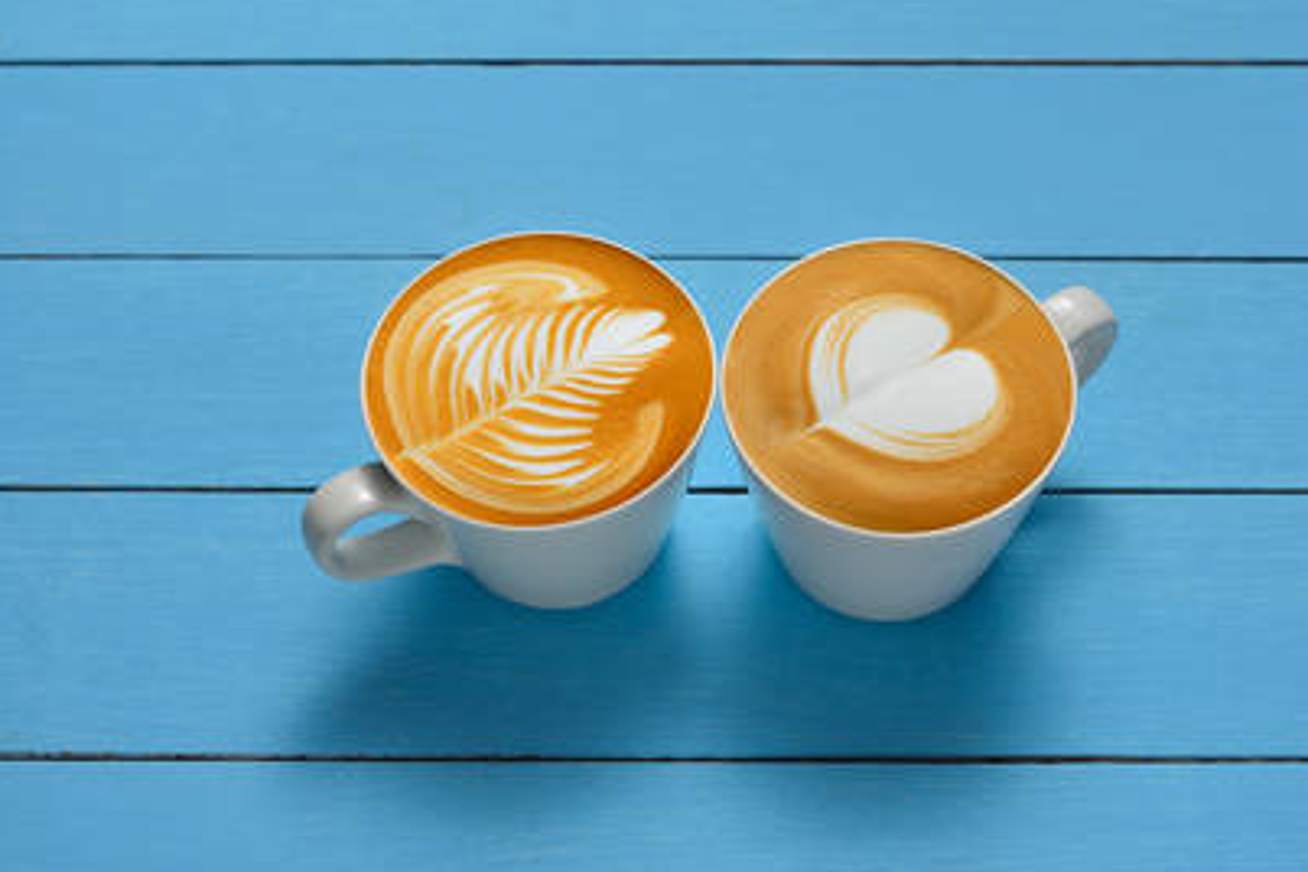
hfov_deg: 35.6
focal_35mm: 56
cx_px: 726
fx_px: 2035
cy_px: 413
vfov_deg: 24.2
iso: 100
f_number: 8
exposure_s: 1/160
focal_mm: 50
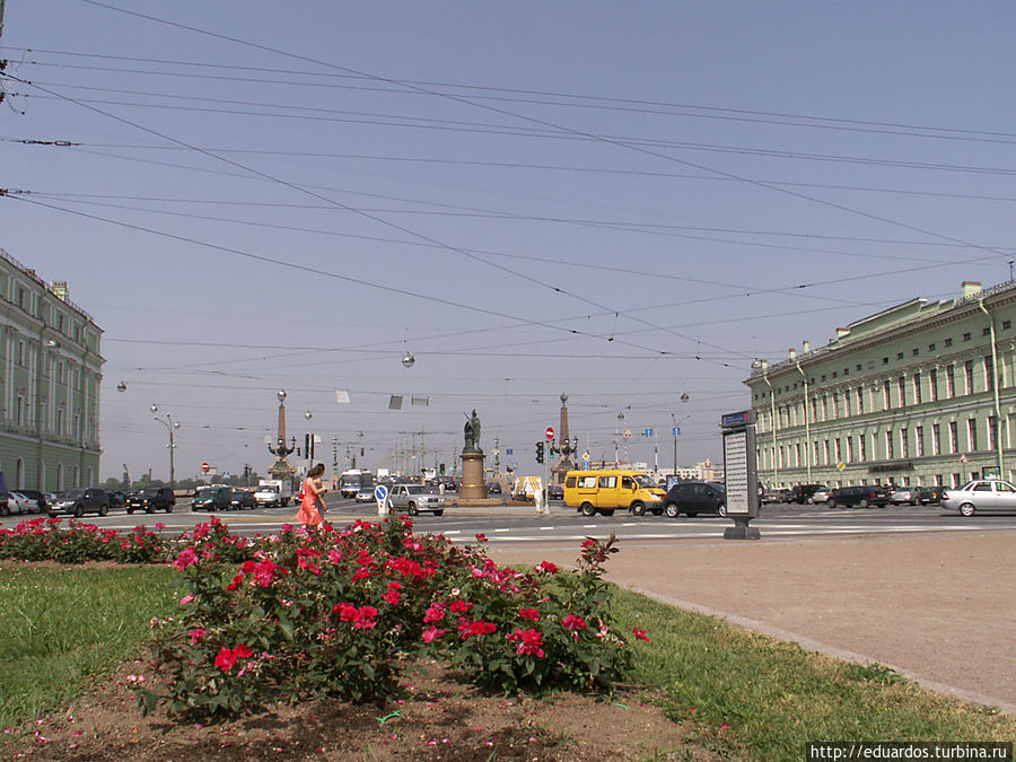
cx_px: 508
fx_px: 1027
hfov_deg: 52.6
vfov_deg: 40.7
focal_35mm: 35
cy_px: 381
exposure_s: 1/250
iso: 50
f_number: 8
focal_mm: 5.86
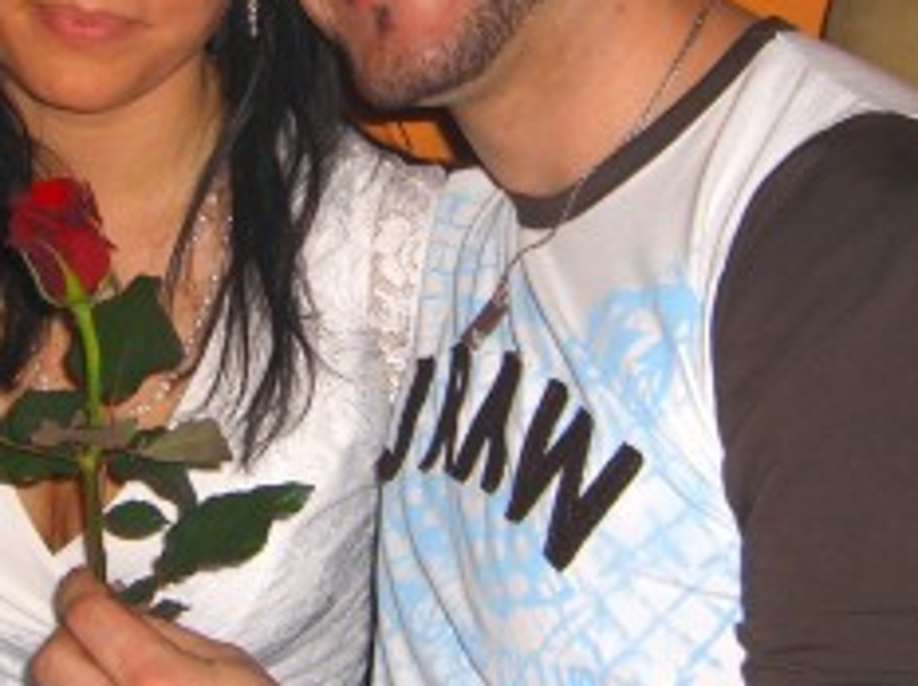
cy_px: 217
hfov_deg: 20.0
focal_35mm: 98
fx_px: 2595
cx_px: 268
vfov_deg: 15.0
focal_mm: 7.9
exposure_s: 1/60
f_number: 2.8
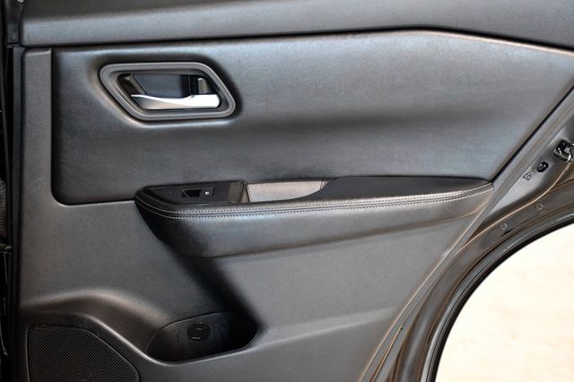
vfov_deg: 21.5
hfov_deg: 31.9
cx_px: 287
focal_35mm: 63
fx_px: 1004
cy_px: 191
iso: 2500
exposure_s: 1/160
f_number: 4.5
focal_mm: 42
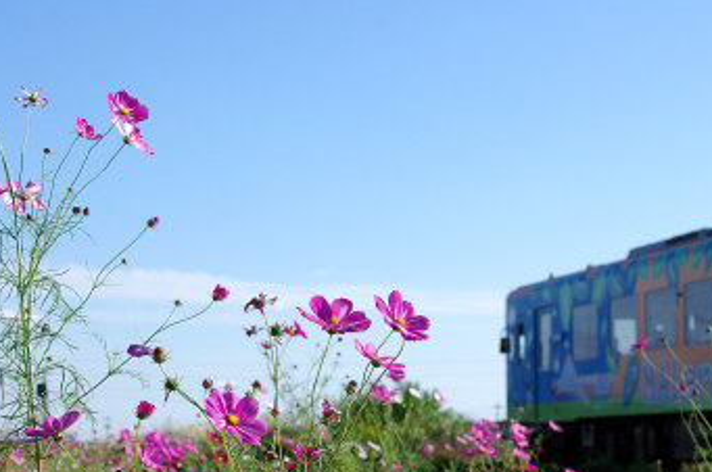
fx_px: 2171
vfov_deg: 12.4
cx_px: 345
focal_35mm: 110
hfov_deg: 18.6
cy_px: 293
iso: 200
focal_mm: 50
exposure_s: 1/400
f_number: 8
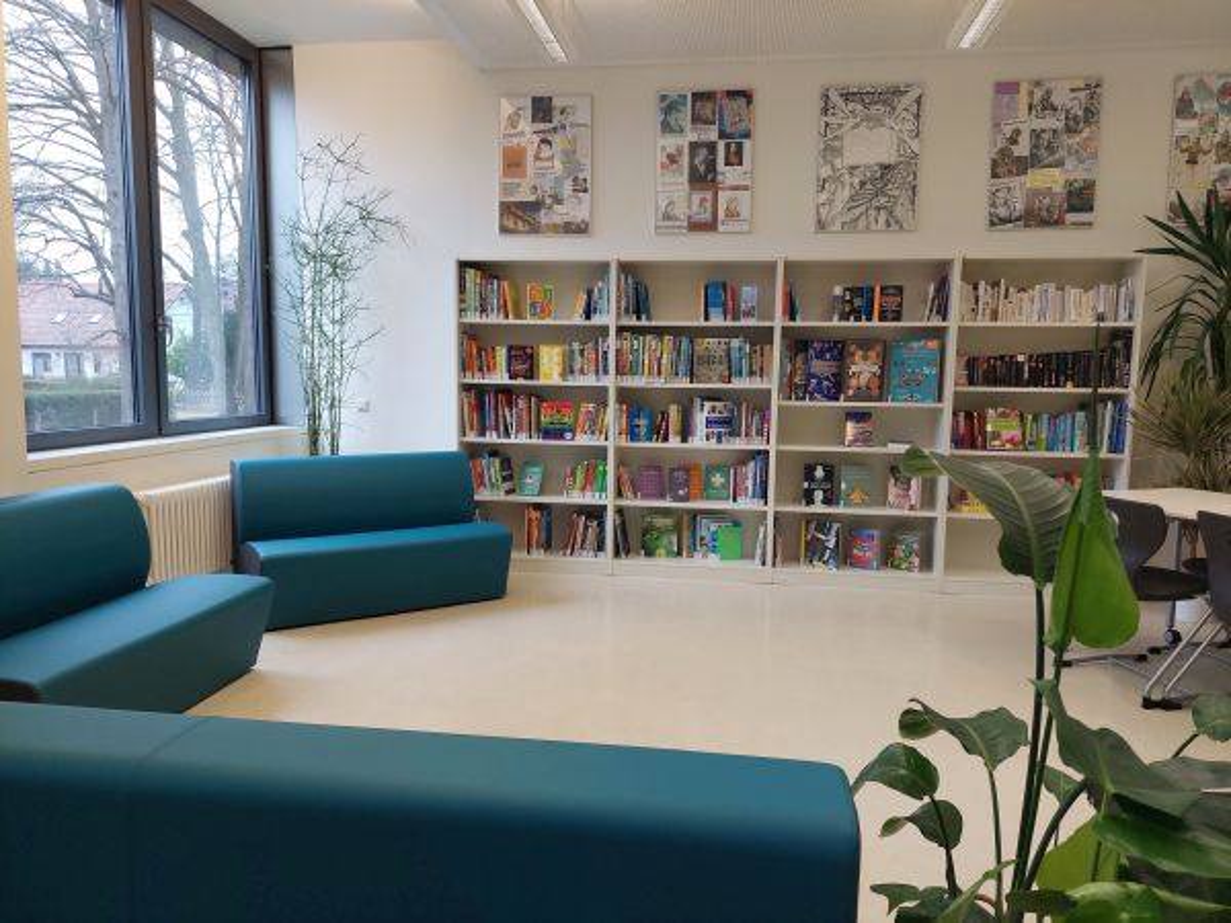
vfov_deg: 54.9
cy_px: 462
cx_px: 616
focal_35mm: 25
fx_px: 889
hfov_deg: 69.4
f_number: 1.8
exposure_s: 1/100
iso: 160
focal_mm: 5.23
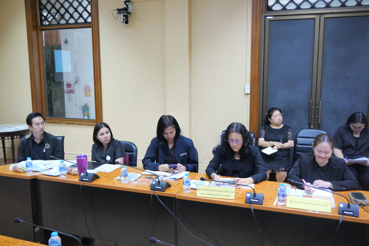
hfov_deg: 60.3
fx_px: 318
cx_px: 184
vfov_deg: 42.4
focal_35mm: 31
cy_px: 123
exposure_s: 1/30
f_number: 4
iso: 3200
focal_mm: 15
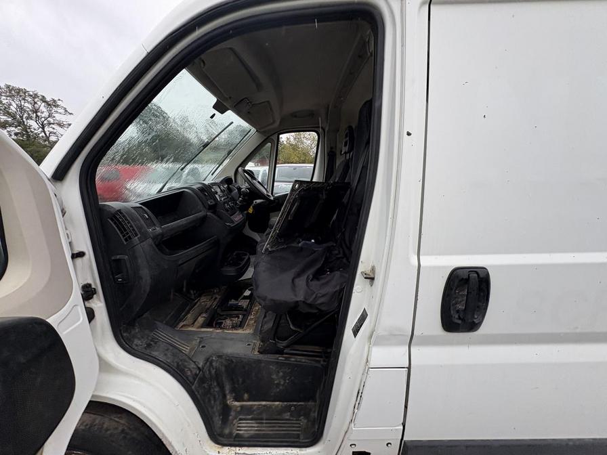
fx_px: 245
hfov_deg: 102.1
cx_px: 304
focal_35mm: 14
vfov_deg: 85.7
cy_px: 228
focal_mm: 2.22
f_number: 2.2
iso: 64
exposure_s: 1/99
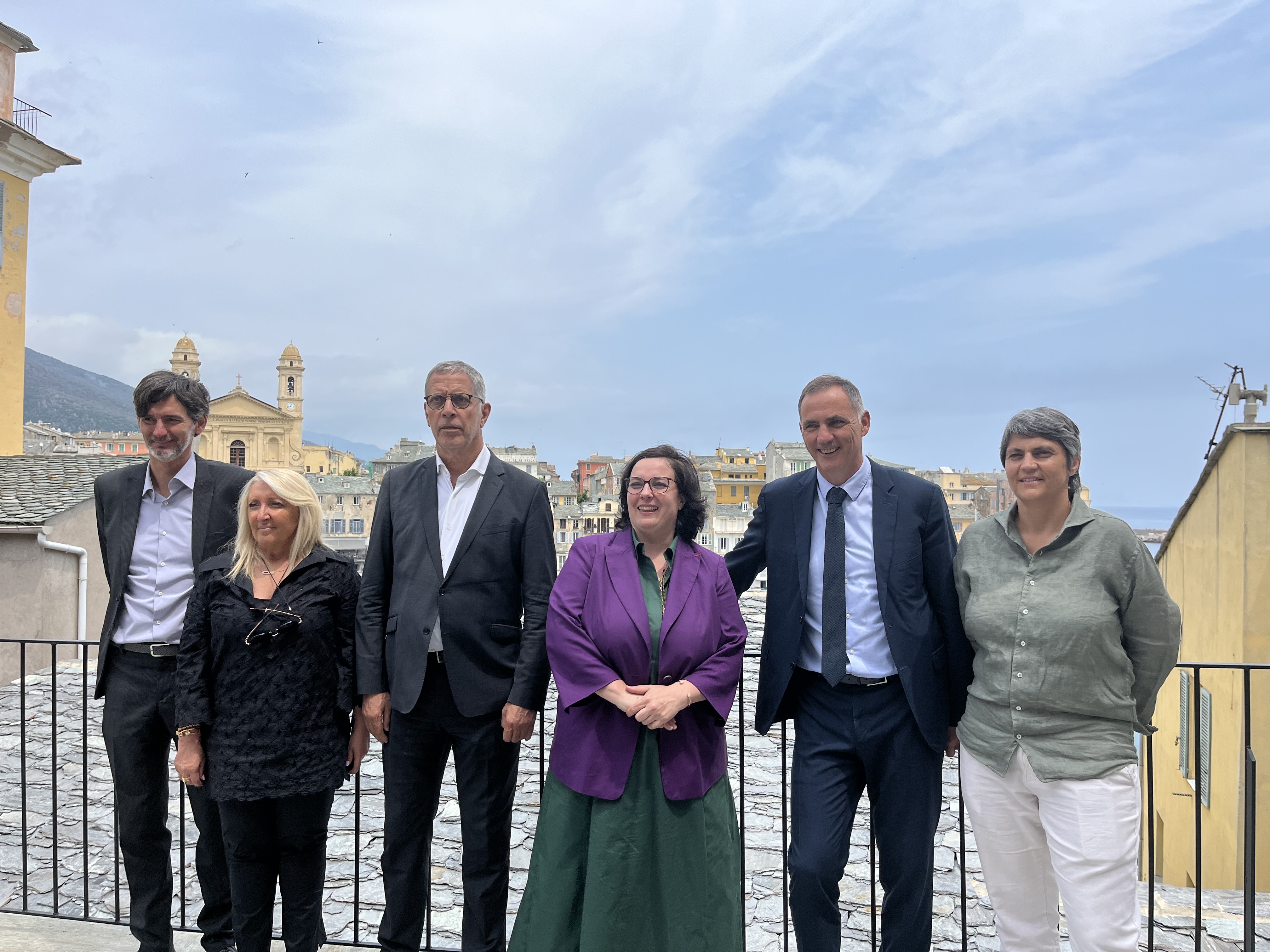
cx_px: 635
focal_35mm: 26
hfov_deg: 67.3
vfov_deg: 53.1
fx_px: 954
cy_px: 476
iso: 50
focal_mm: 5.1
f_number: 1.6
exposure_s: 1/4484
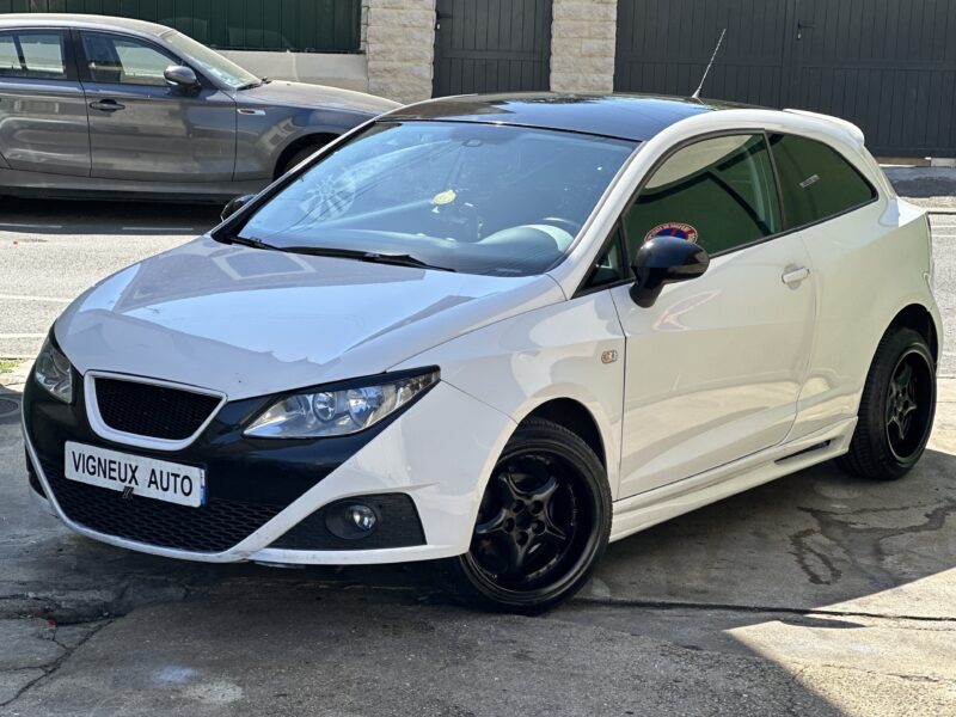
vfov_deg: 19.1
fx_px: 2127
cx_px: 478
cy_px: 358
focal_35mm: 77
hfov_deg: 25.3
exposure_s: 1/299
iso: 25
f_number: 2.8
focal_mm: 9
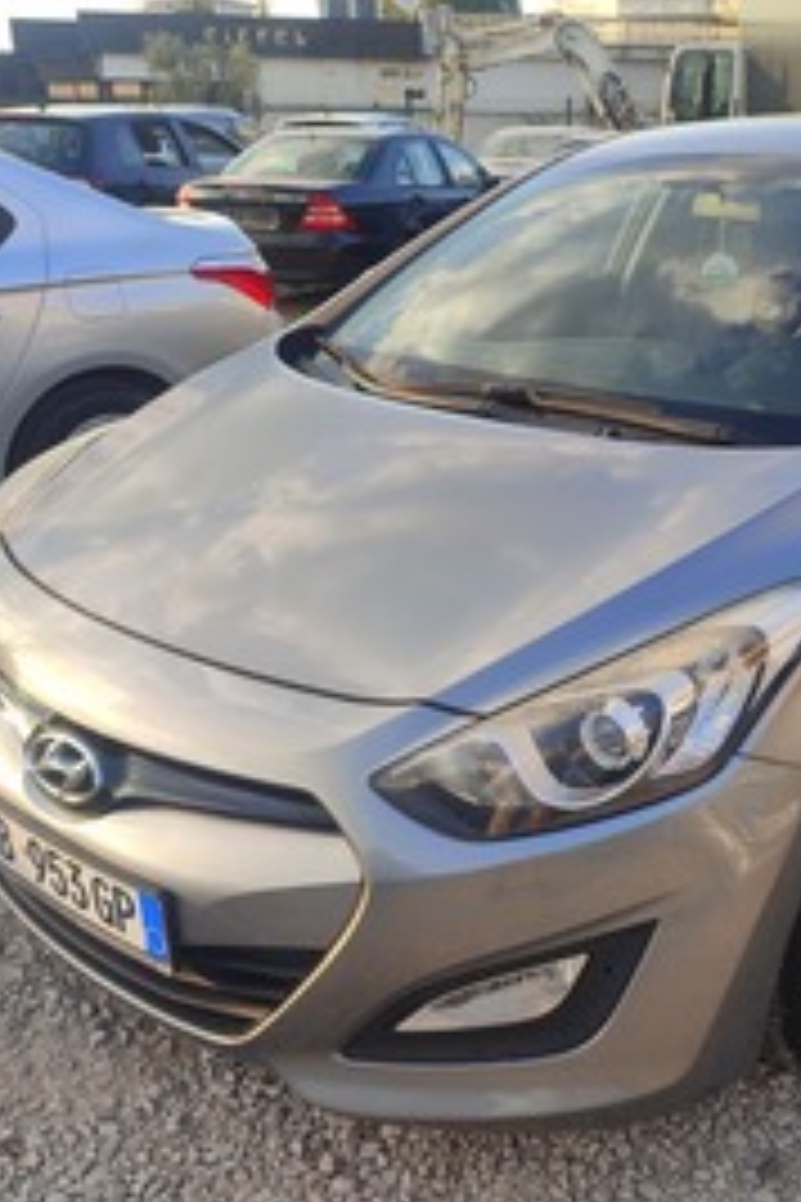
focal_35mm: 35
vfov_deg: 54.4
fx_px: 1168
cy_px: 603
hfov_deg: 37.3
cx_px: 558
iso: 50
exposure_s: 1/114
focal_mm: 6.04
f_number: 1.9
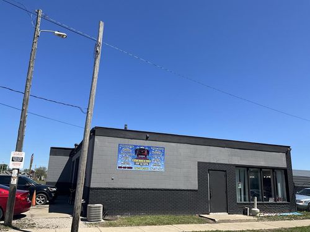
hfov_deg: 61.7
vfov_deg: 48.2
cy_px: 116
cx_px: 155
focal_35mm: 29
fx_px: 260
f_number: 1.8
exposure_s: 1/2058
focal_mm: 3
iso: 25
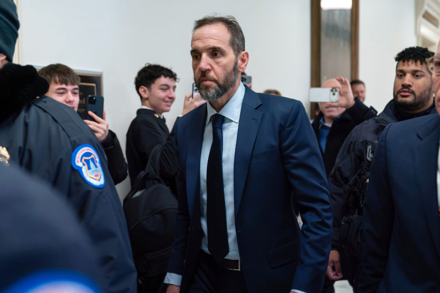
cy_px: 146
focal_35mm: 42
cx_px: 220
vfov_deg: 31.9
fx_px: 513
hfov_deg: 46.4
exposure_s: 1/320
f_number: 3.2
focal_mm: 42
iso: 3200
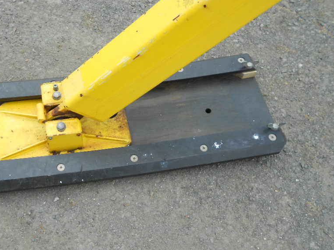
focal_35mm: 35
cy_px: 136
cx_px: 122
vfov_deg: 40.7
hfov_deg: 52.0
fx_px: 338
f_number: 3.2
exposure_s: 1/250
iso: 80
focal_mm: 4.6
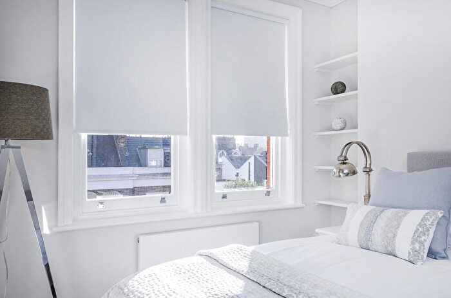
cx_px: 226
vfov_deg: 47.7
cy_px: 149
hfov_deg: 67.5
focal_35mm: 27
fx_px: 337
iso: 200
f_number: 10
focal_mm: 18
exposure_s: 1/100
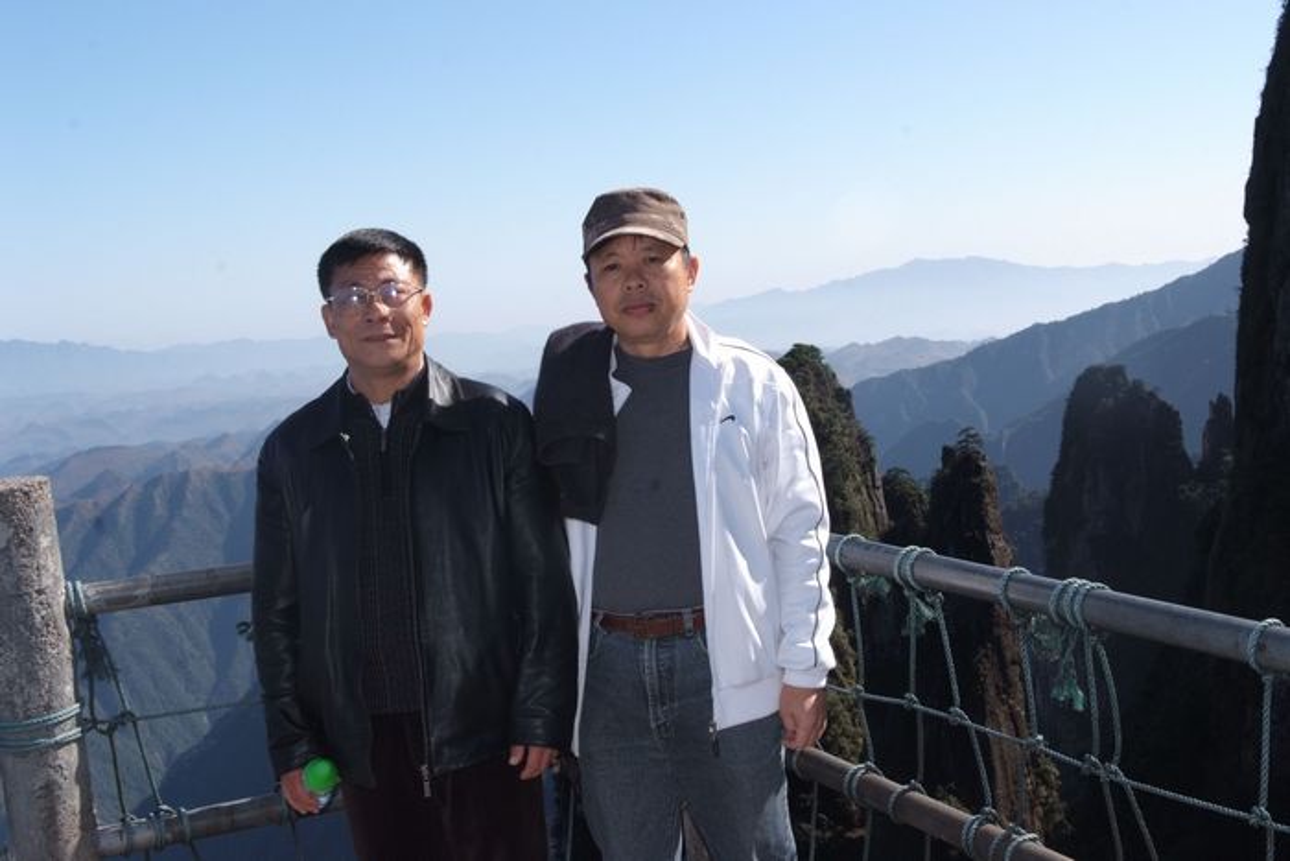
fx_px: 1505
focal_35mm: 42
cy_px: 430
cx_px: 645
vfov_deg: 31.9
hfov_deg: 46.4
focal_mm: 28
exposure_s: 1/250
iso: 400
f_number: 14
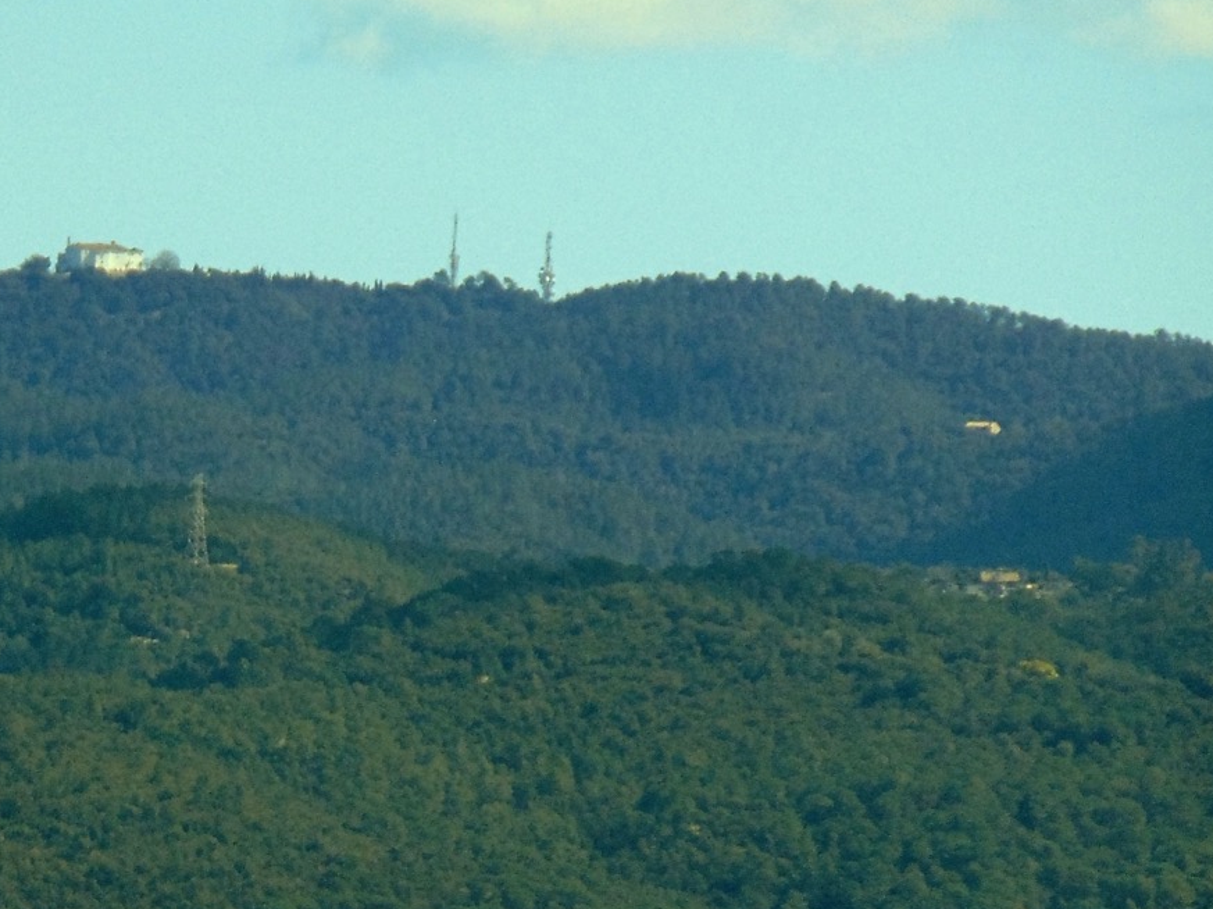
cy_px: 746
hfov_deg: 2.4
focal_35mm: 834
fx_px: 29213
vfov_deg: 1.8
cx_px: 22
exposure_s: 1/800
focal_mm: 68
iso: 80
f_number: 4.2
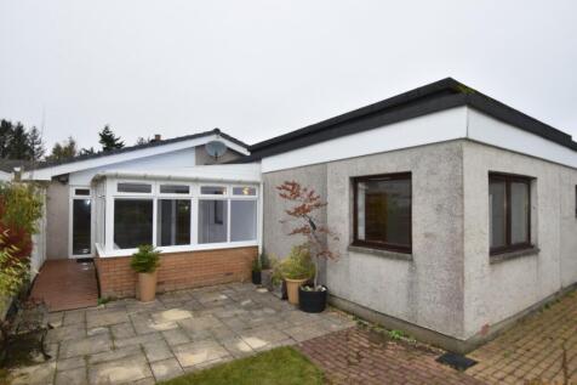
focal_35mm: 18
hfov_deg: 90.0
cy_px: 192
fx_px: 288
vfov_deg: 67.3
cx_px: 288
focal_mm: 12
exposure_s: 1/200
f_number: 4.5
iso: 100
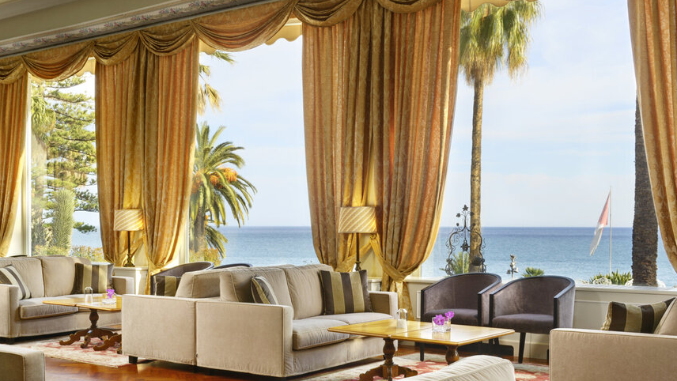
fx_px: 844
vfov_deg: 25.3
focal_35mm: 47
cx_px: 268
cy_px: 251
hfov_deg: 43.5
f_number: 13
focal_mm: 32
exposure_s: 1/200
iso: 100
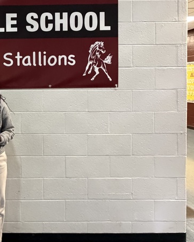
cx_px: -1
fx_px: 222
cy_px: 86
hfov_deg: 41.0
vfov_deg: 56.3
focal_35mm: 31
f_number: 2.2
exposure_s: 1/60
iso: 640
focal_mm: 2.22
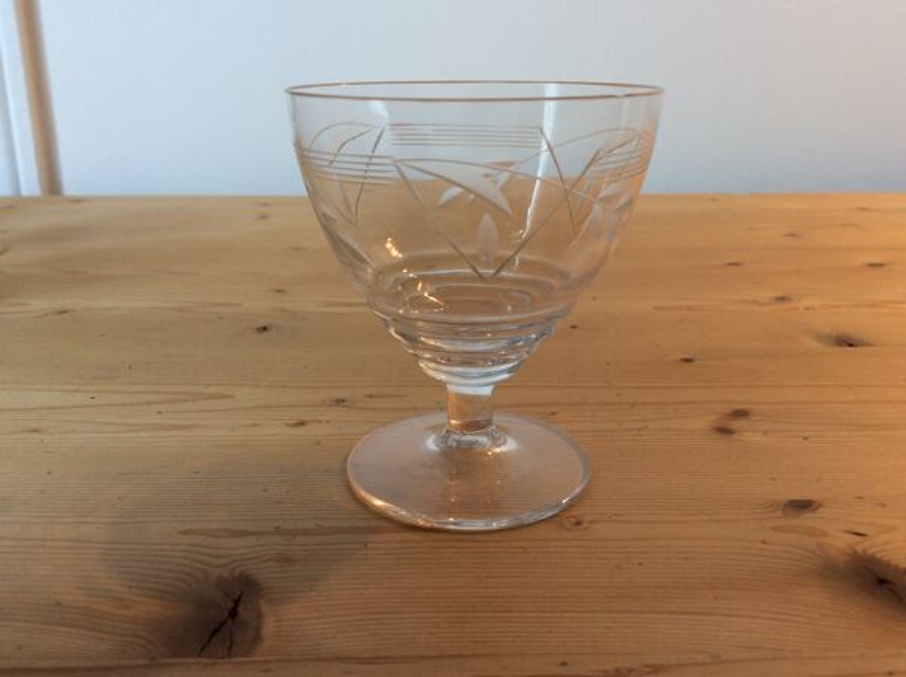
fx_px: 836
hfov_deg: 56.9
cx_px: 453
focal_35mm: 32
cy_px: 338
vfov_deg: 44.0
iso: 40
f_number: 2.4
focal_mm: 3.3
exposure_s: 1/33
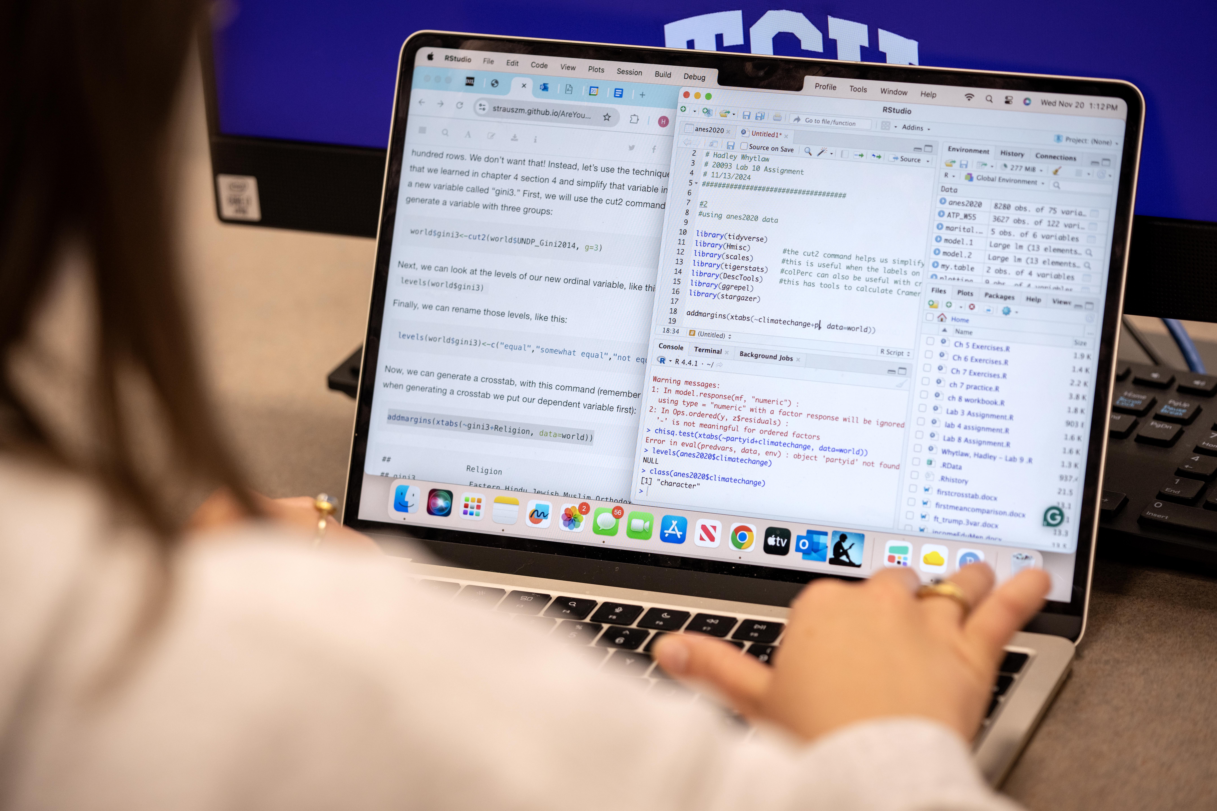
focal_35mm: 121
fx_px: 4090
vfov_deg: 11.3
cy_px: 406
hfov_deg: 16.9
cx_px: 608
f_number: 3.5
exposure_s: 1/160
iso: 800
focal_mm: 121
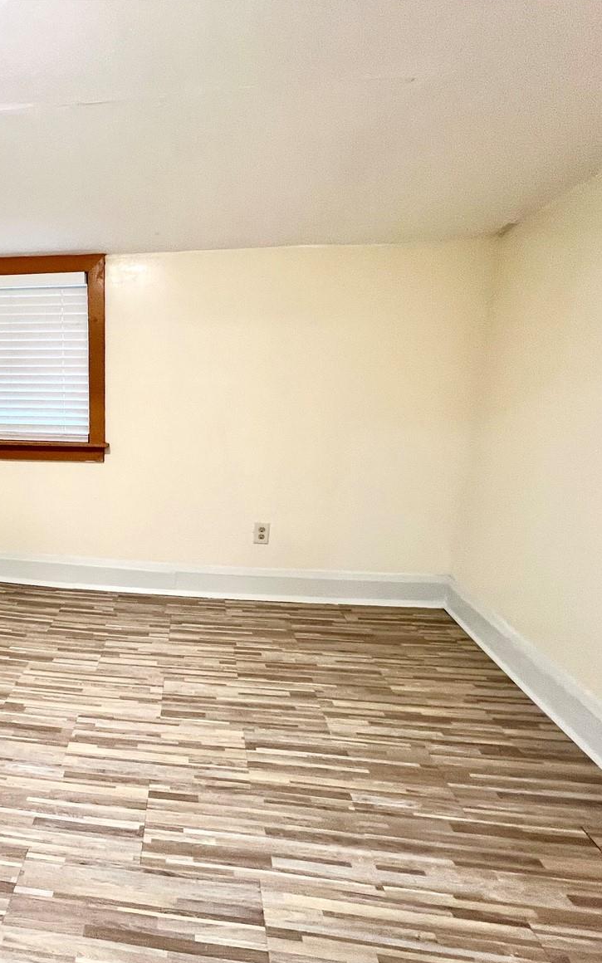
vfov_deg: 88.0
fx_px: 499
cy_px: 494
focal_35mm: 19
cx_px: 112
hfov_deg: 57.2
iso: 250
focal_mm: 1.57
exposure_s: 1/60
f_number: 1.8
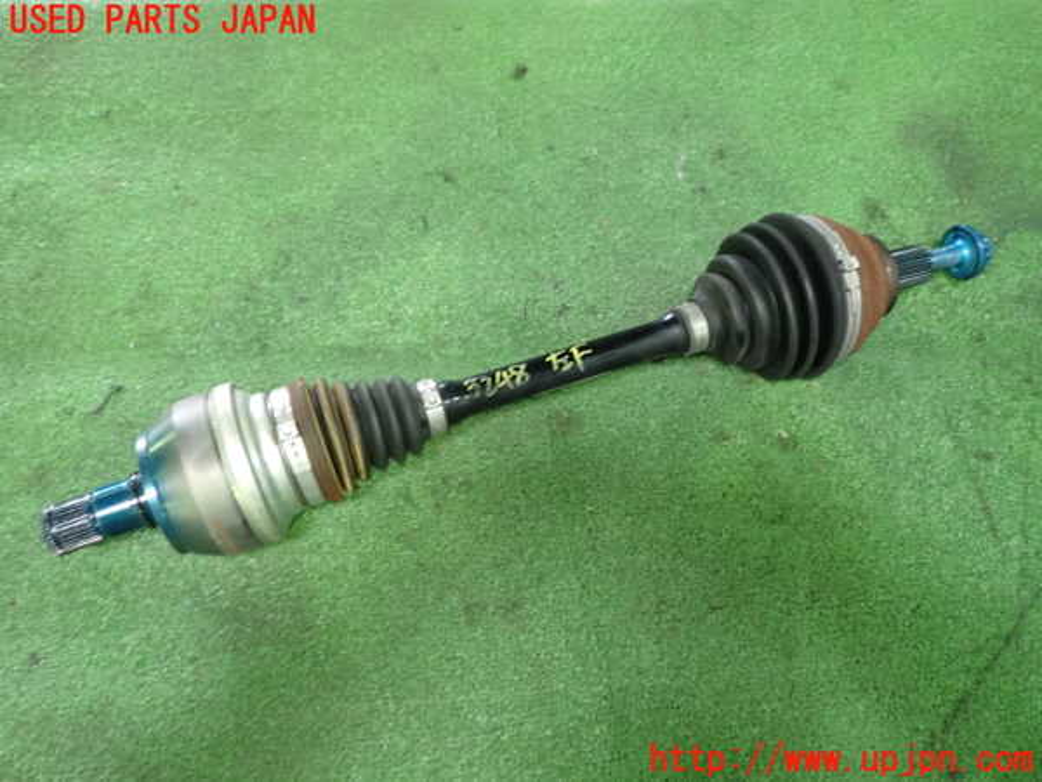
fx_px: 903
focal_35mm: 30
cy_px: 391
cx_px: 521
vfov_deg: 46.8
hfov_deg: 60.0
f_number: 2.3
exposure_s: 1/30
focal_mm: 5.4
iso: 800
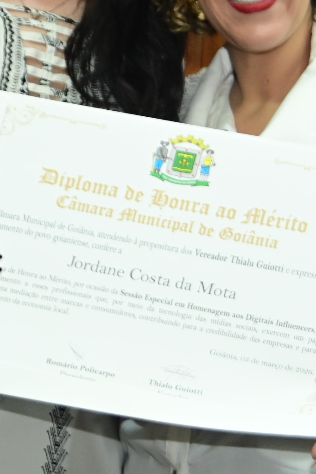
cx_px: 108
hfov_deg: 6.6
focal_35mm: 207
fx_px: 2725
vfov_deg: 9.9
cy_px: 93
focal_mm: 70
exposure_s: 1/125
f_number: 5
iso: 2500
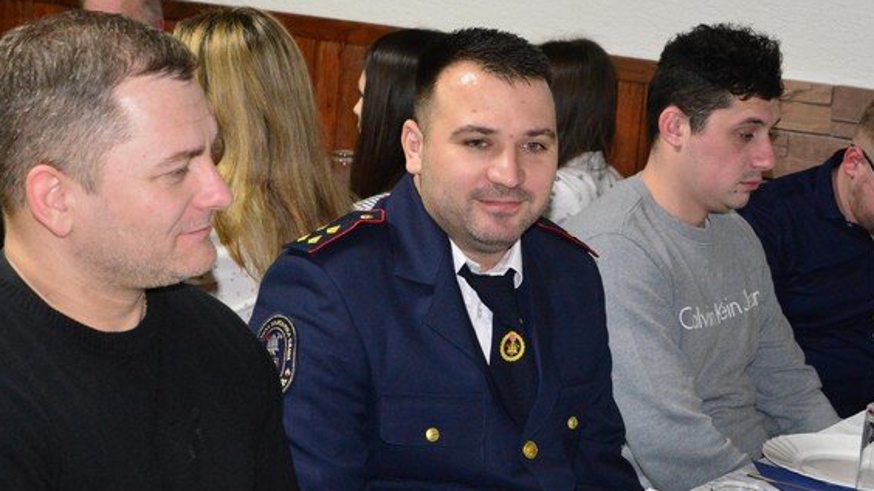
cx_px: 451
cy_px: 229
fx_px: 1807
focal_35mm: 78
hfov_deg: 27.2
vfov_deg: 15.5
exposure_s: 1/60
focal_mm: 50
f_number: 8
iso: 6400
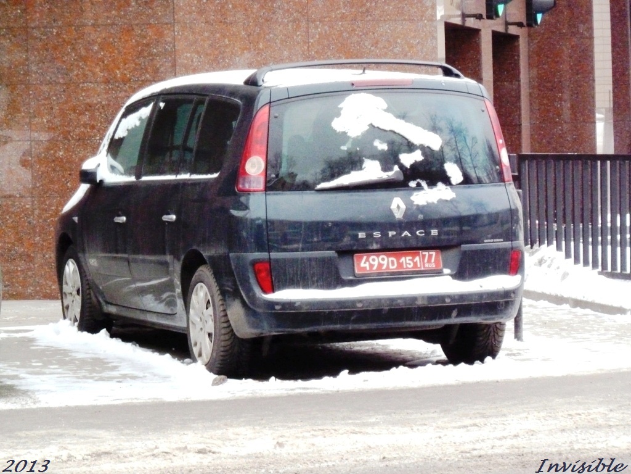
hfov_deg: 11.7
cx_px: 316
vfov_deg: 8.8
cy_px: 237
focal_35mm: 169
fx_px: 3081
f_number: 4.5
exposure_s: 1/100
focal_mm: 27.8
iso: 800
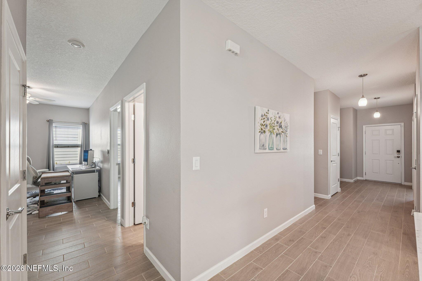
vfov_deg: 81.2
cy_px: 140
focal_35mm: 14
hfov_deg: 104.3
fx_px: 164
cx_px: 211
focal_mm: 14
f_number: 9
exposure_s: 1/2
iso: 100
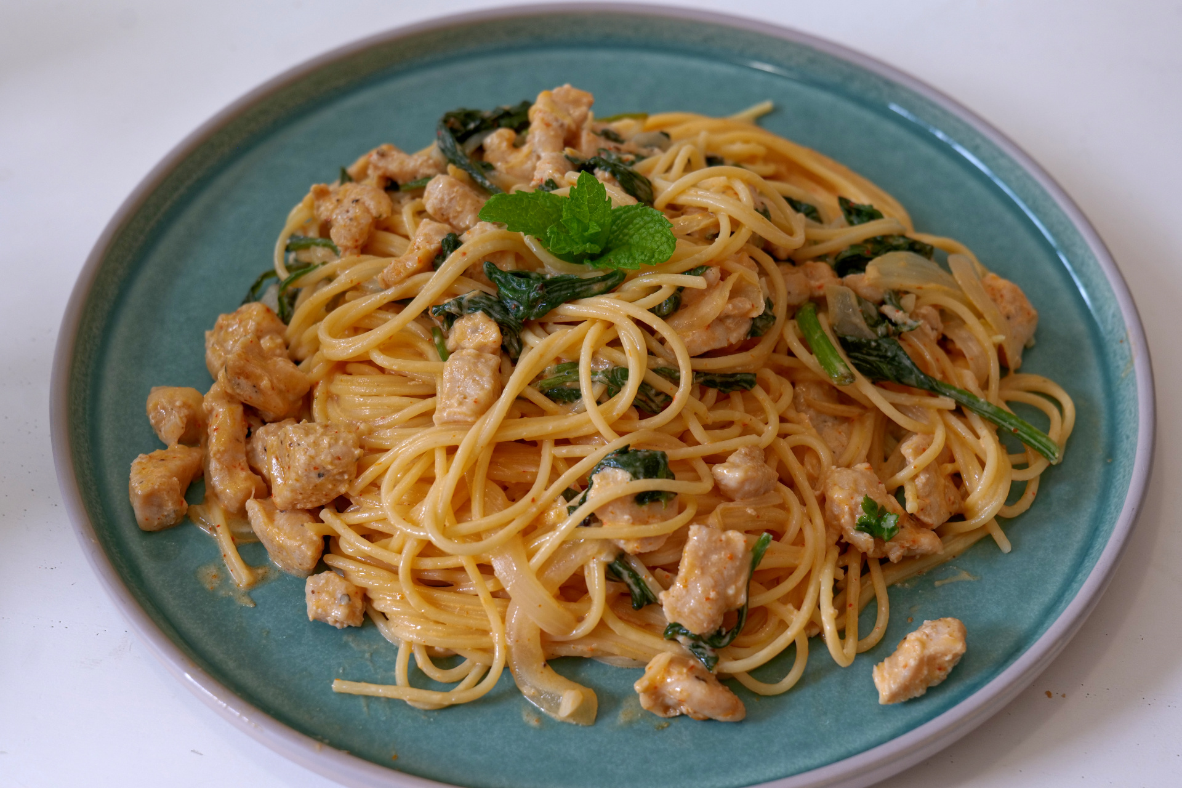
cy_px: 394
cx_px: 591
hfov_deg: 33.4
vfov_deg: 22.6
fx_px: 1970
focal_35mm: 60
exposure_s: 1/80
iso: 1000
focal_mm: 60
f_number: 7.1
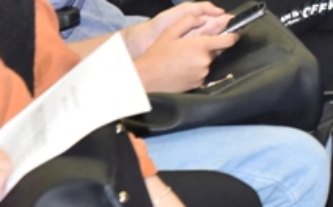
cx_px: 664
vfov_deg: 3.7
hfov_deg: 5.9
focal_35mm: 345
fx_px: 3128
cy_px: -322
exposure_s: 1/60
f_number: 7.1
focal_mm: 70
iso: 3200
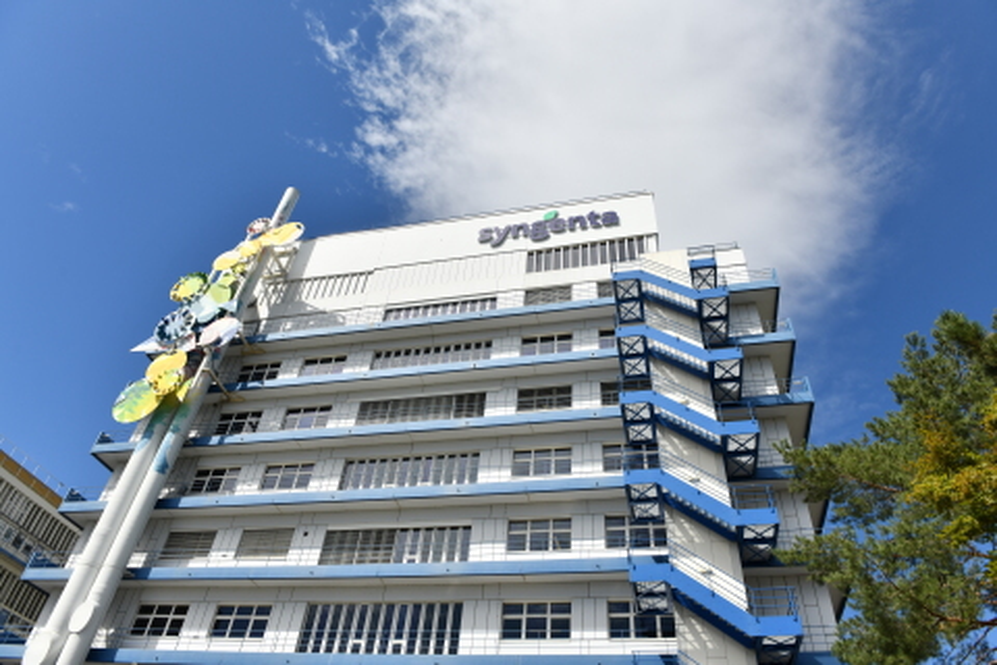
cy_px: 332
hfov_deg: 73.7
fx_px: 665
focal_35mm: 24
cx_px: 498
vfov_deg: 53.1
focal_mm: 24
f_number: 8
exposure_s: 1/1600
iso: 320
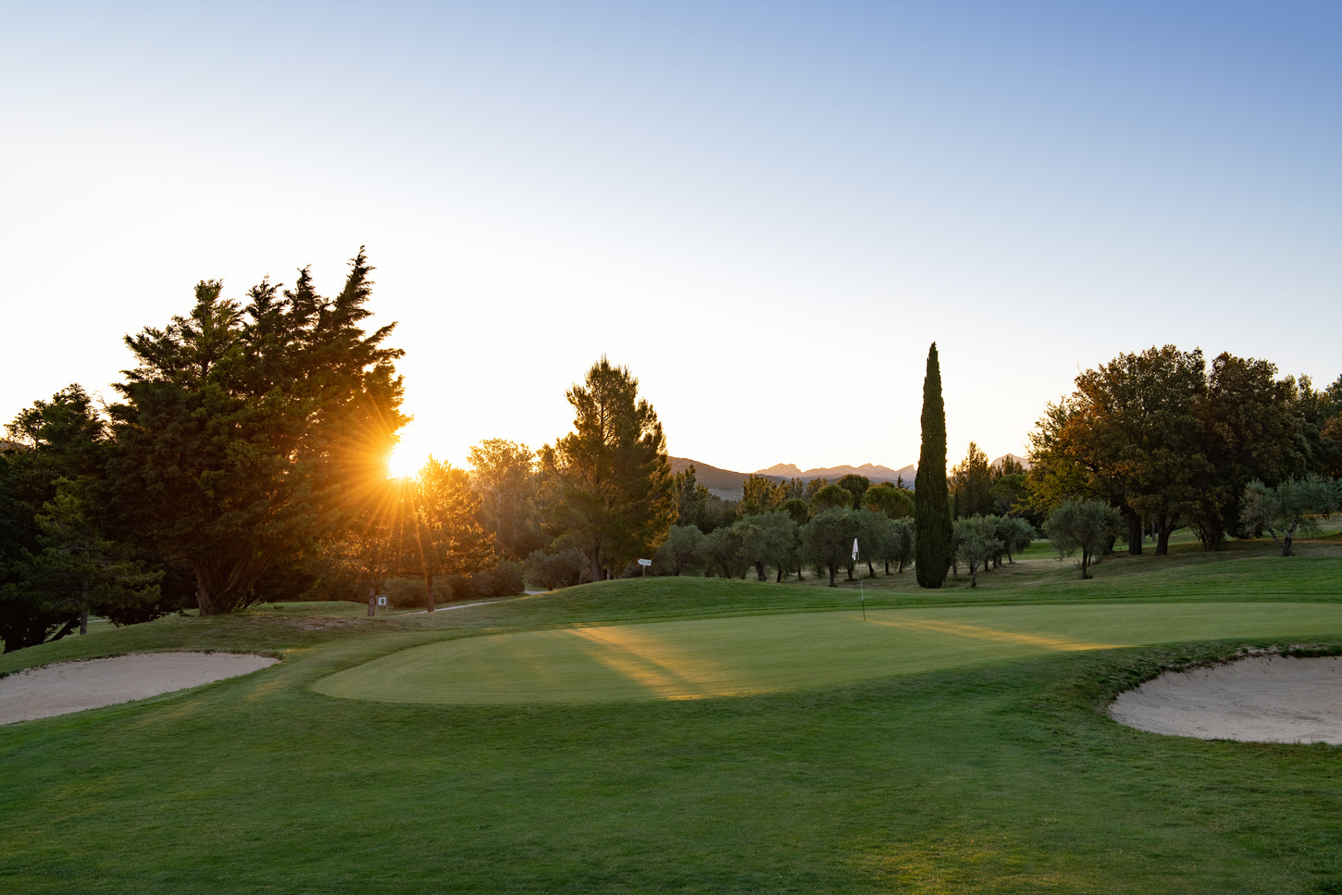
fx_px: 1640
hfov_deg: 44.5
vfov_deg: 30.5
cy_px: 448
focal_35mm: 44
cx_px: 671
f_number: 8
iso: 320
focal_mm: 44
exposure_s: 1/125
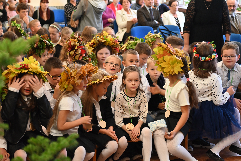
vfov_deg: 19.5
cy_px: 80
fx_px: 469
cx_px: 120
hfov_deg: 28.8
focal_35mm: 70
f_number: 4.5
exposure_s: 1/60
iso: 3600
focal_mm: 70
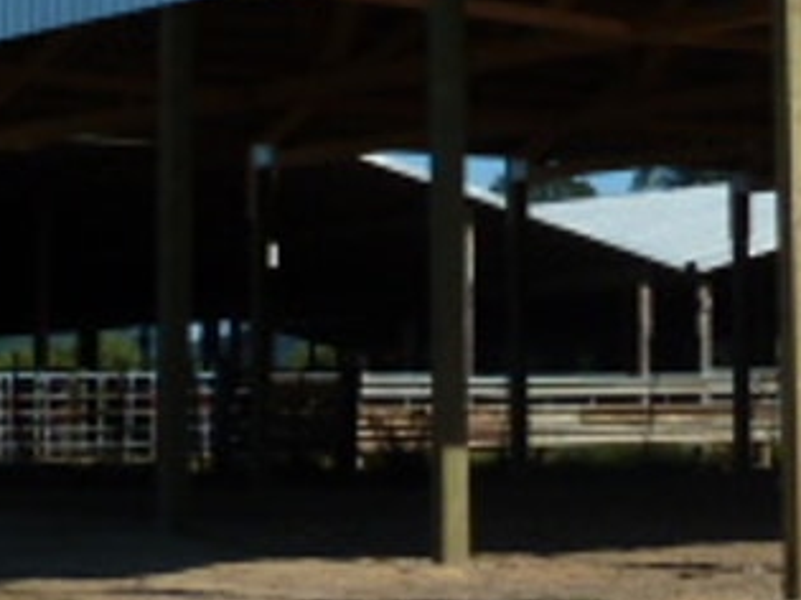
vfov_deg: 11.6
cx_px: 1166
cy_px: 181
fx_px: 2938
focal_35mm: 127
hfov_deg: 14.6
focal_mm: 5
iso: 80
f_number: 5.6
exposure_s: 1/500
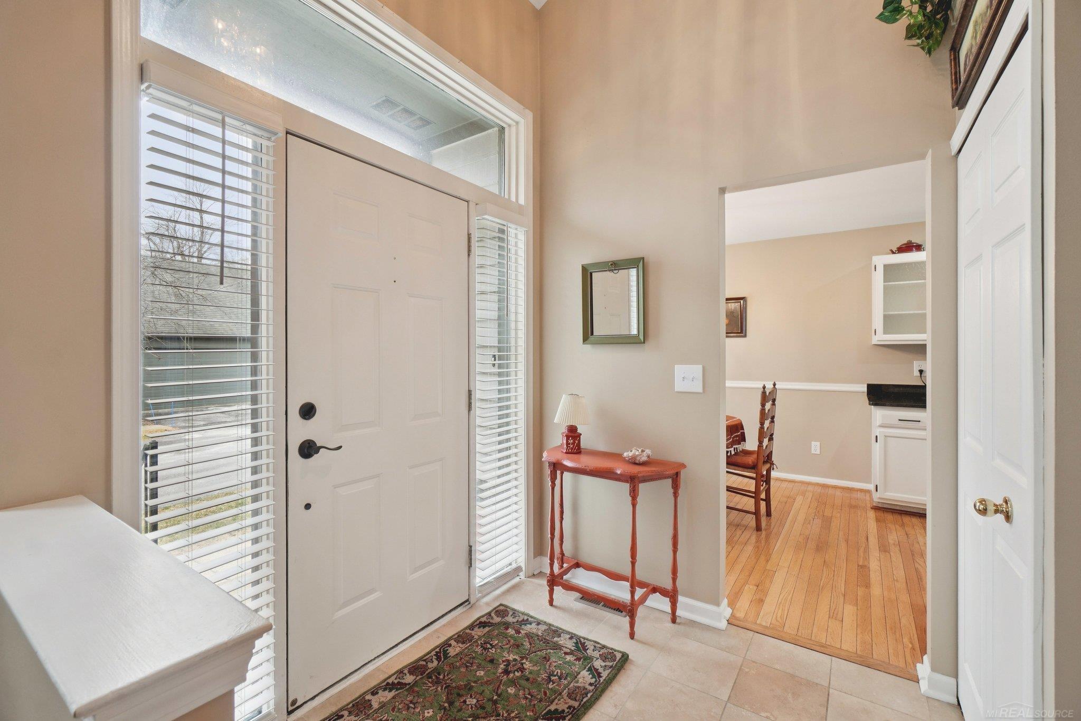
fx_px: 450
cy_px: 360
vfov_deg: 77.3
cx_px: 540
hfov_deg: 100.4
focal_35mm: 15
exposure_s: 1/30
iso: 400
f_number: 8
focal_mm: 10
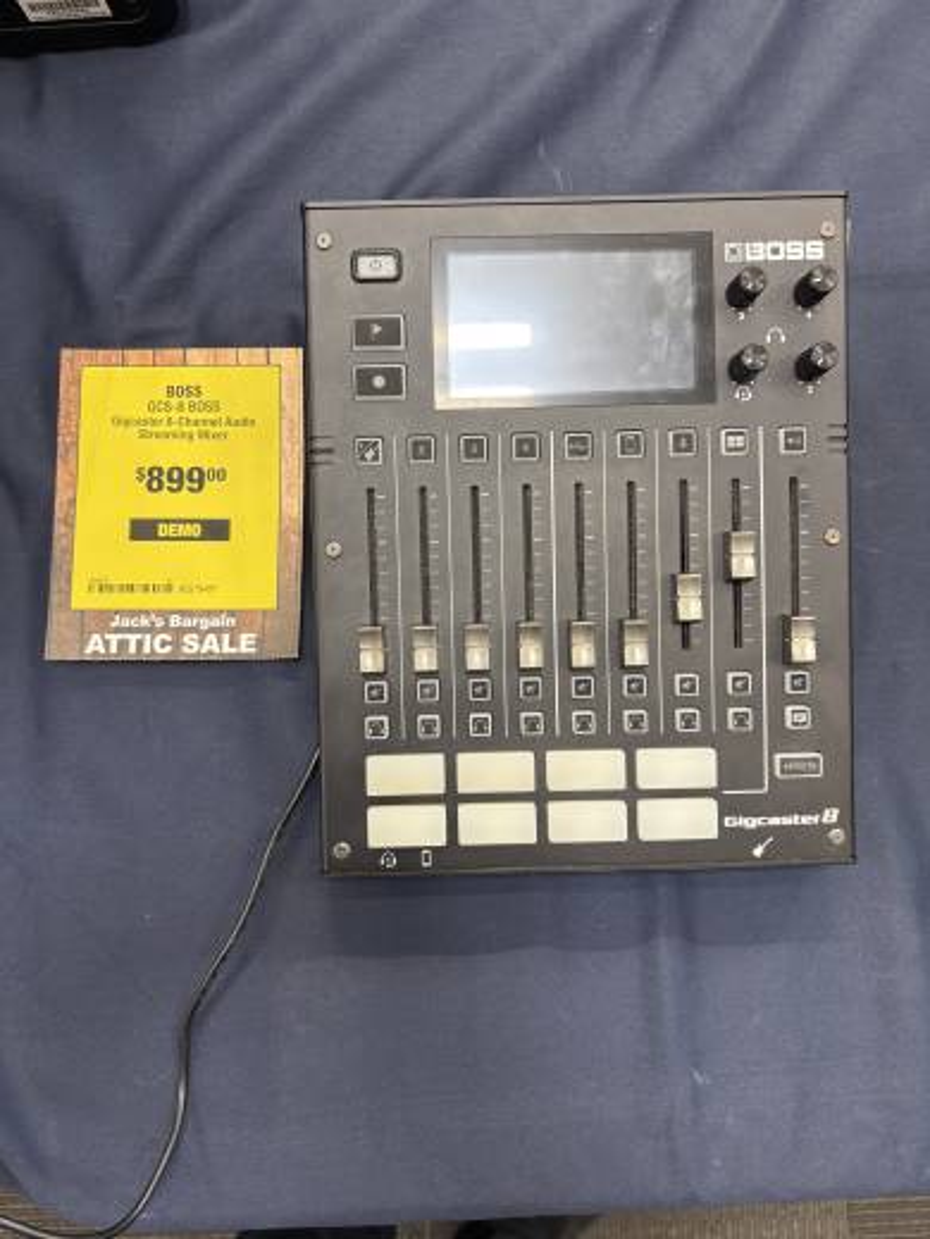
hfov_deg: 53.1
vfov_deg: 67.3
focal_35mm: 26
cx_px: 465
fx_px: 931
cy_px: 620
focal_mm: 5.96
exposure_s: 1/60
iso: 100
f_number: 1.6
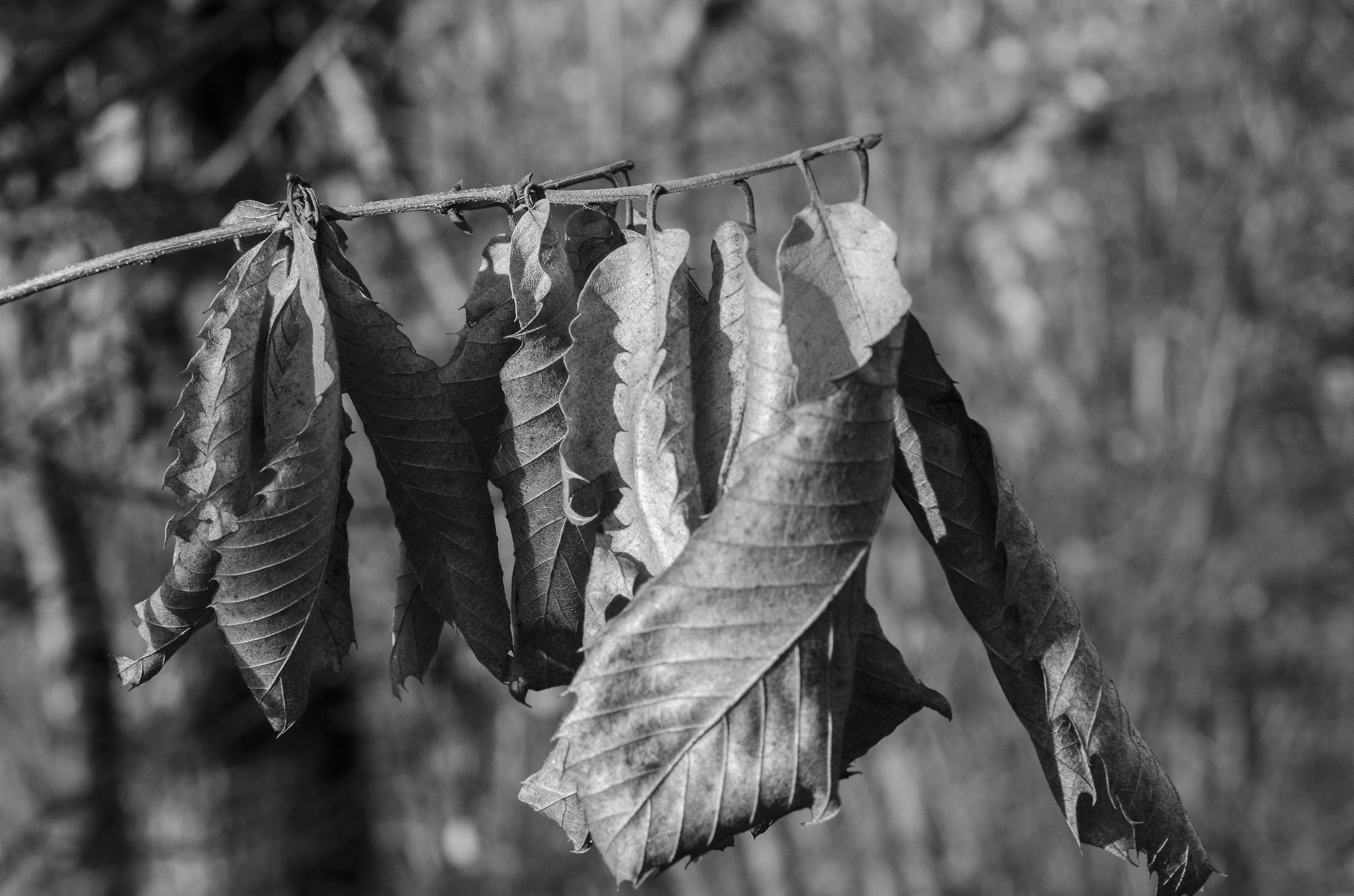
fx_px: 2815
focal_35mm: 75
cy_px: 448
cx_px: 677
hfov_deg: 27.0
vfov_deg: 18.1
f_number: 9
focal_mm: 50
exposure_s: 1/320
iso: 500
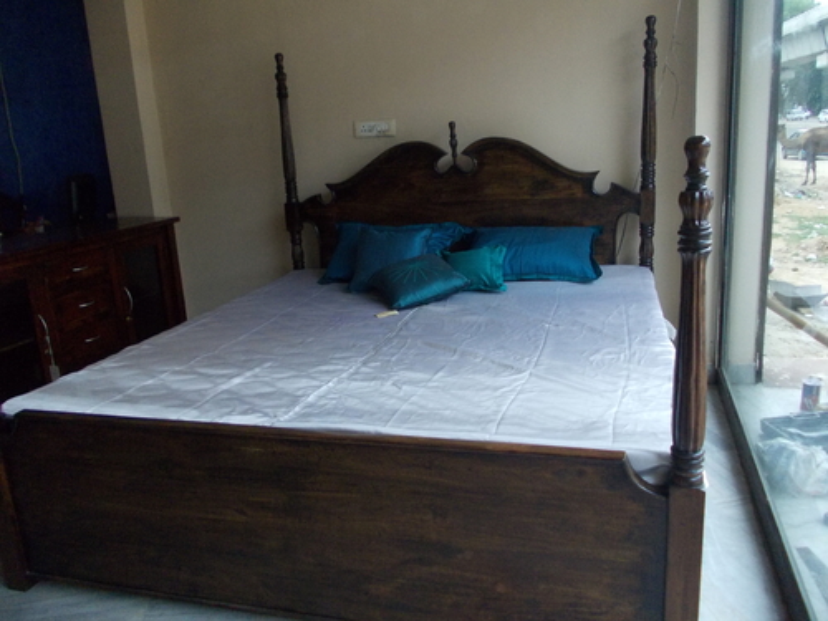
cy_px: 310
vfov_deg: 49.7
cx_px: 414
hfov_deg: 63.4
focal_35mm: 28
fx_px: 670
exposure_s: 1/80
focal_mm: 4
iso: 200
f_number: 2.7
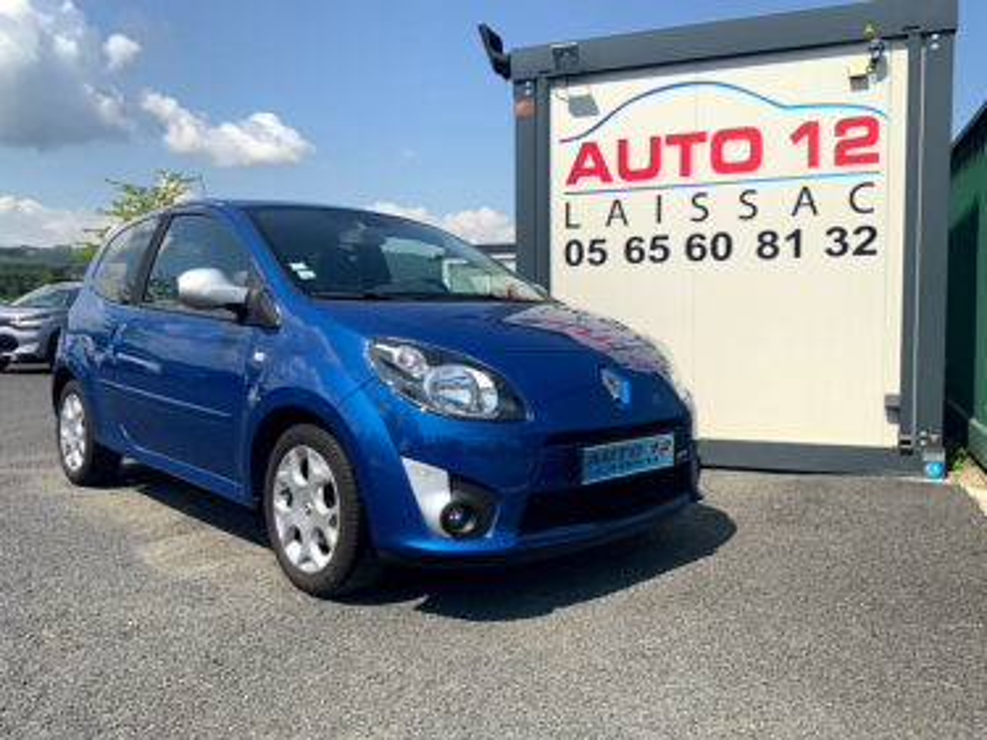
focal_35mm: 29
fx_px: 827
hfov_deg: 61.7
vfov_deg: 48.2
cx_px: 494
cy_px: 370
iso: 16
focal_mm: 3
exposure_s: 1/2427
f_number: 1.8
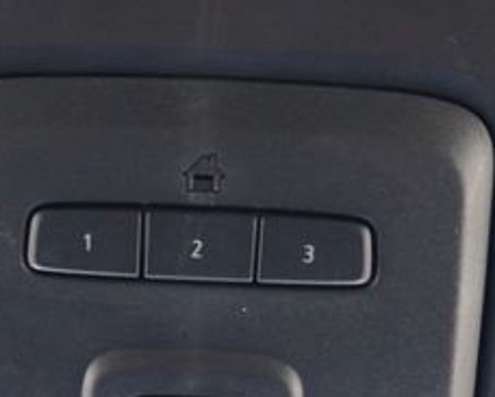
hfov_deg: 18.8
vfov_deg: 14.8
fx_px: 1482
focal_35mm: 101
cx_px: 106
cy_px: 456
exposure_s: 1/60
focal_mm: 16
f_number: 4
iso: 800
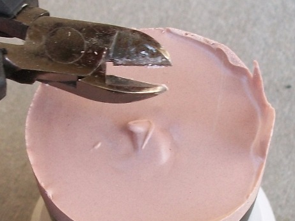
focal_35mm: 100
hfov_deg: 19.6
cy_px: 171
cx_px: 102
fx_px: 852
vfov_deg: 14.7
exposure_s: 1/80
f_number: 2.9
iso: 80
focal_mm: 5.7
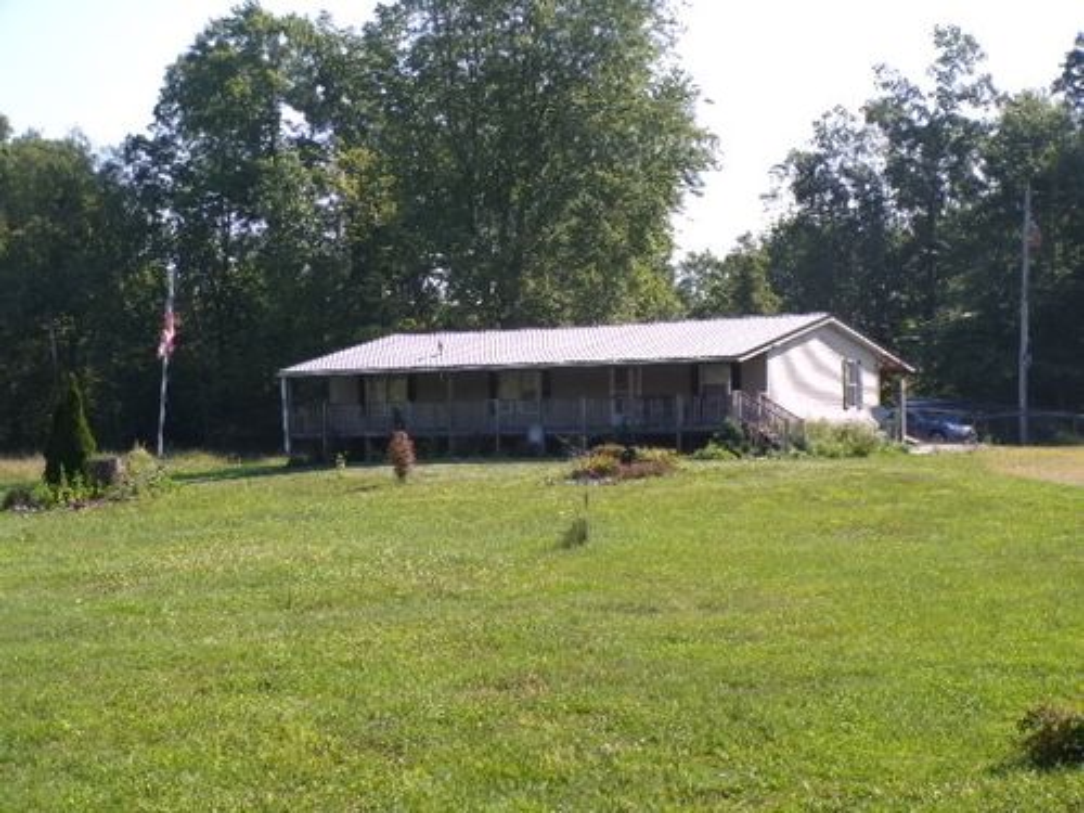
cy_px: 406
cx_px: 542
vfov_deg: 22.6
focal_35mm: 65
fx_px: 2035
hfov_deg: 29.8
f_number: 4.3
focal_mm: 11.6
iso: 100
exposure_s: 1/400
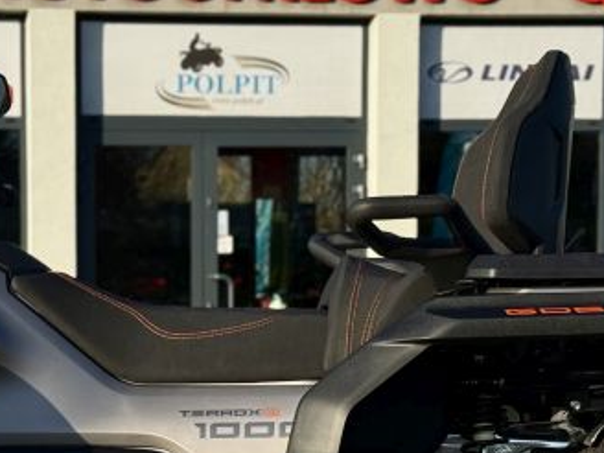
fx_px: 2041
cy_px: 433
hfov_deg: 16.7
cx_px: 123
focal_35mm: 117
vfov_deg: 12.5
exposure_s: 1/2273
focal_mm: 6.76
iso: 64
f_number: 1.78
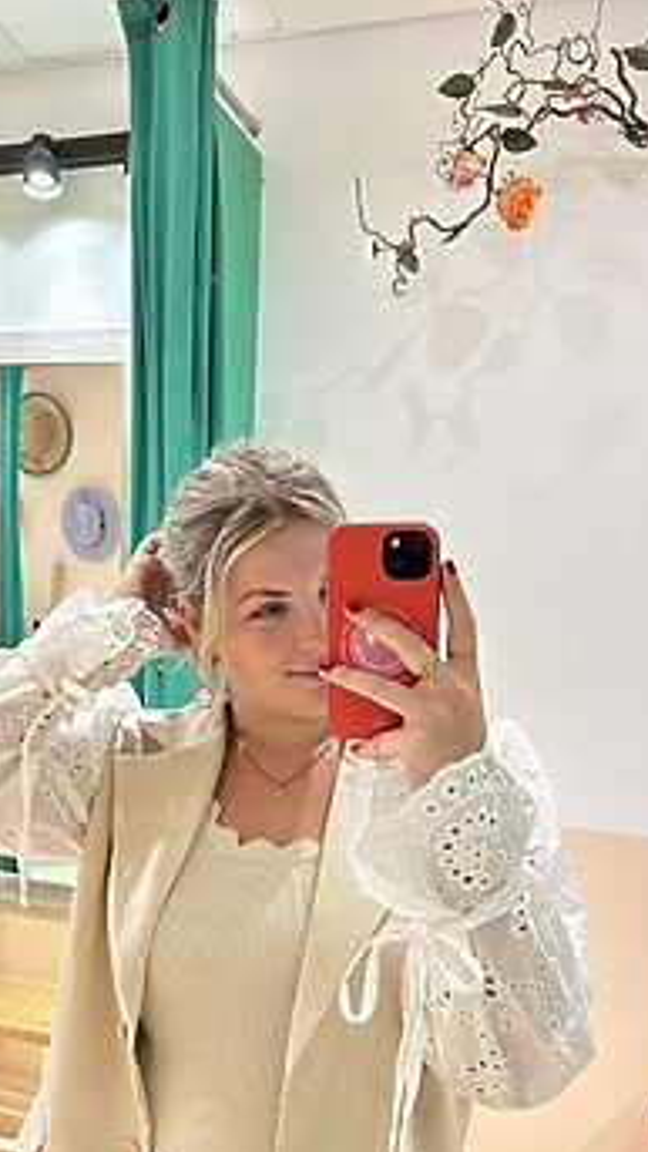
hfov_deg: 35.4
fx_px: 1008
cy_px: 662
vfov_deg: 59.2
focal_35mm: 33
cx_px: 232
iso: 250
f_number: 1.5
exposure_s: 1/50
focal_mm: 5.7
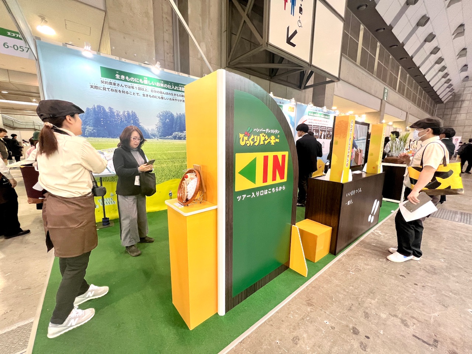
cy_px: 177
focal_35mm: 13
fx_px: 177
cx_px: 236
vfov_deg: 89.9
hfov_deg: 106.2
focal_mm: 1.57
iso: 125
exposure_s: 1/50
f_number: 1.8
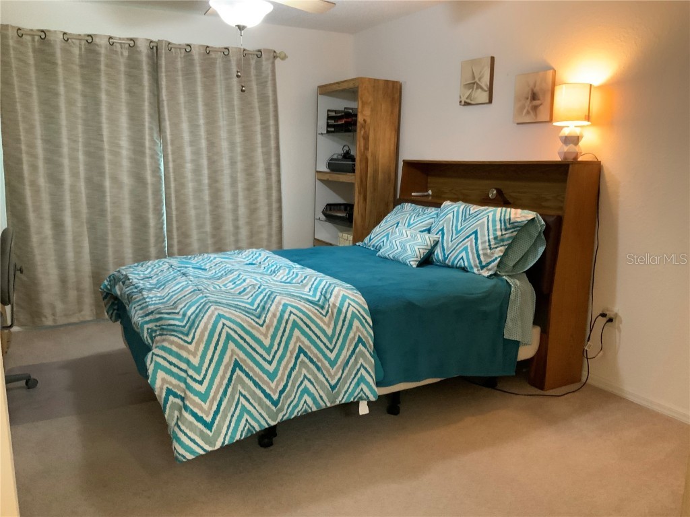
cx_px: 345
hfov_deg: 61.7
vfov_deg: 48.2
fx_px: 578
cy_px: 258
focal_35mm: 29
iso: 250
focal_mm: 3
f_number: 1.8
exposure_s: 1/40
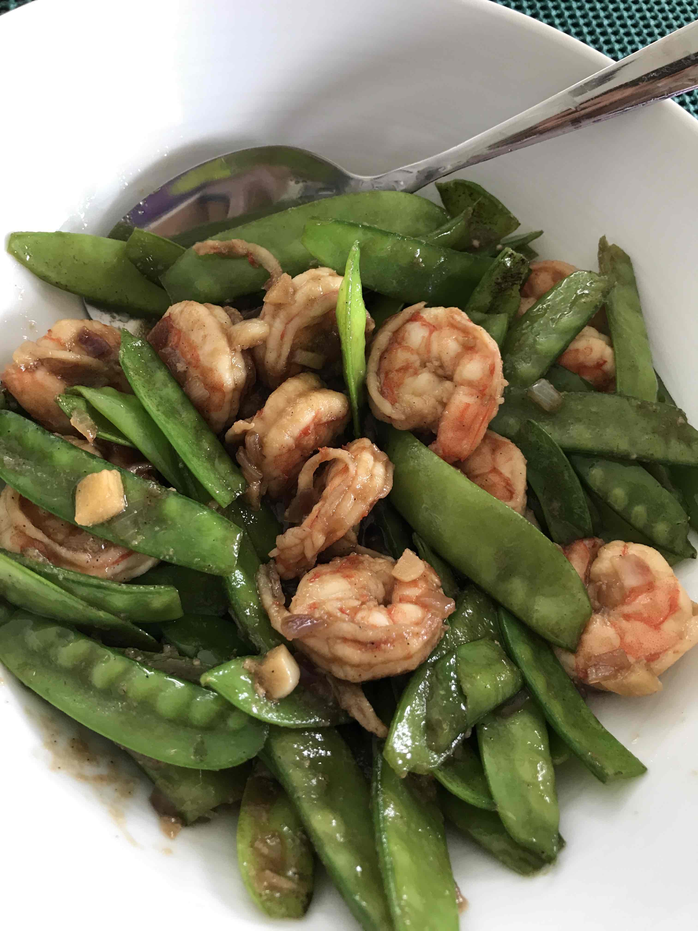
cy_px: 466
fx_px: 753
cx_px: 349
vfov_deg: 63.4
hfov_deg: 49.7
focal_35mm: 28
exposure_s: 1/19
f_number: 1.8
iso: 40
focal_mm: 3.99
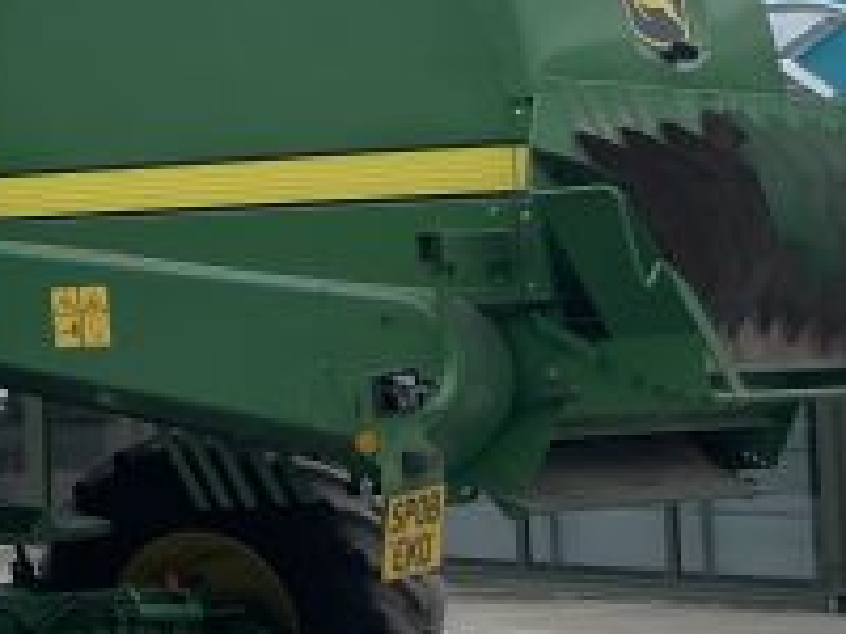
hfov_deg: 13.1
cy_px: -59
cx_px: -854
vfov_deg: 11.2
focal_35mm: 130
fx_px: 3177
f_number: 1.6
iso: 32
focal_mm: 4.2
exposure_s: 1/1825
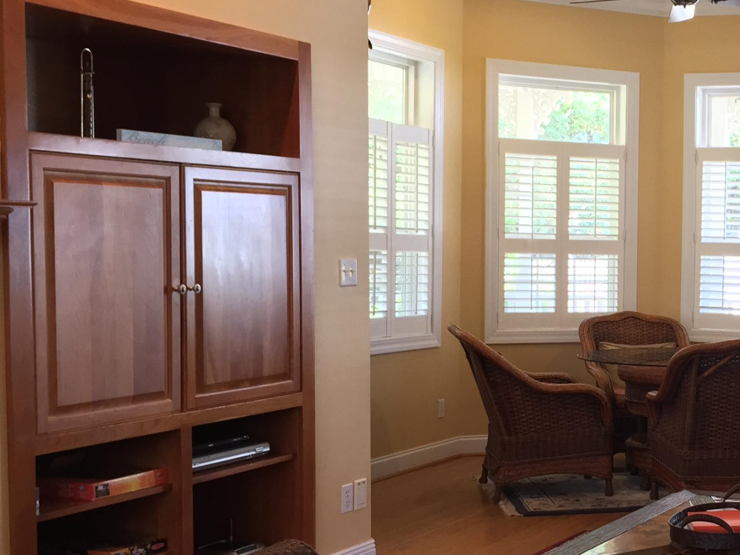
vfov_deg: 24.8
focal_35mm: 59
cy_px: 332
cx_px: 750
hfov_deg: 30.3
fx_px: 1261
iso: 64
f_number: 2.2
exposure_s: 1/30
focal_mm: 4.15
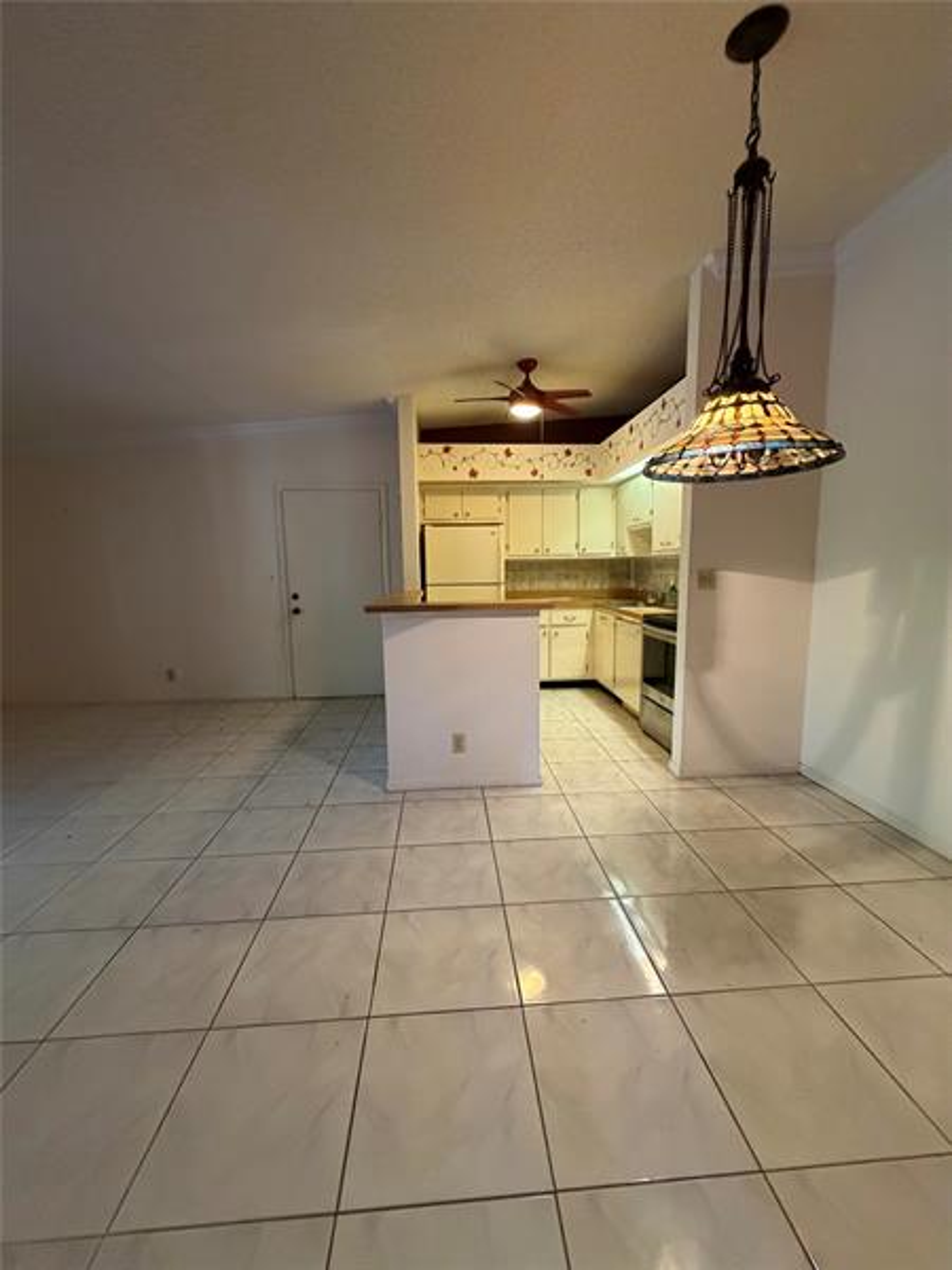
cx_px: 476
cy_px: 635
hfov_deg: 85.7
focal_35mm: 14
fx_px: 513
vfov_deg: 102.1
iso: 640
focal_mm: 2.22
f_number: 2.2
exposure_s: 1/60
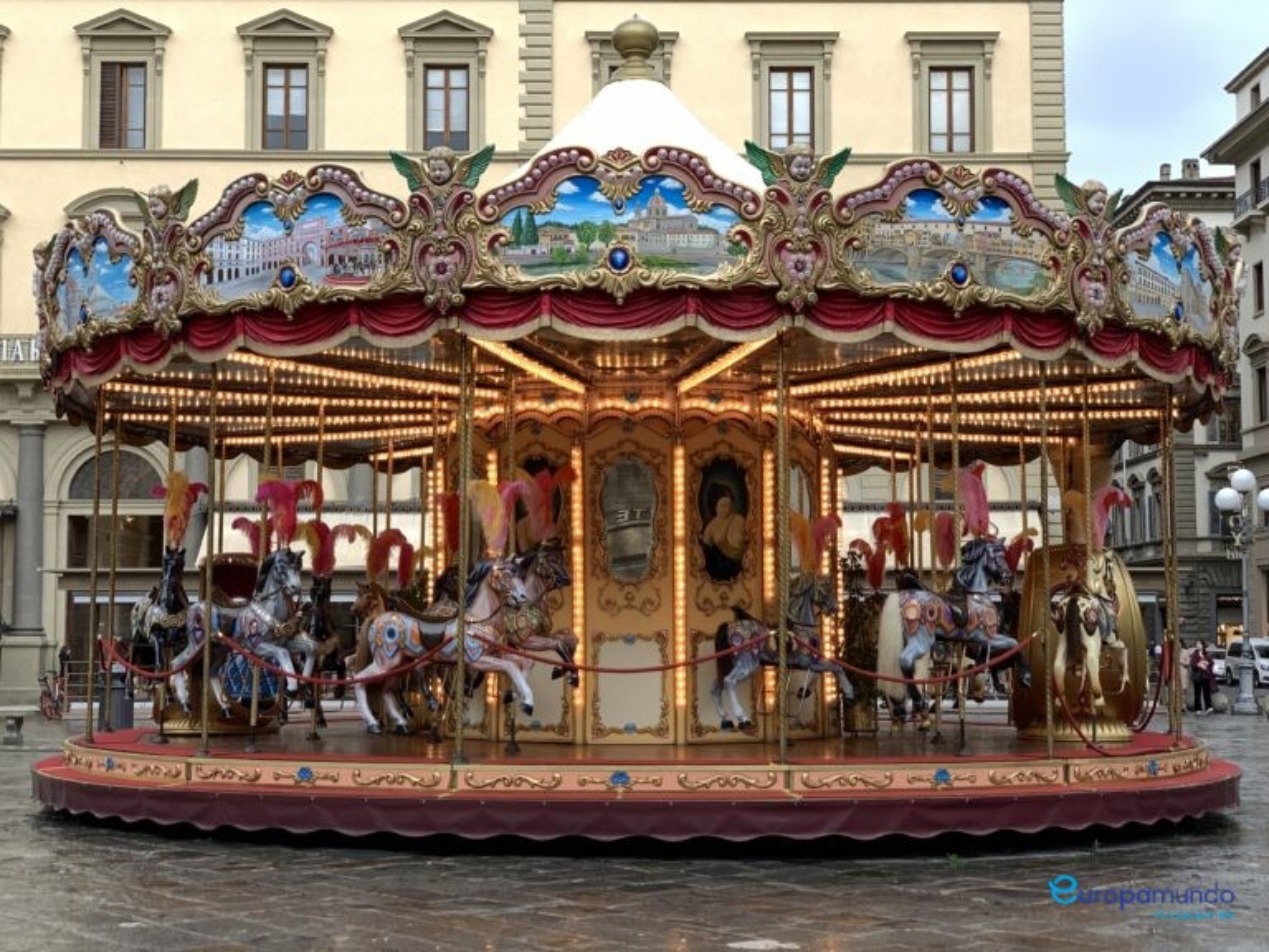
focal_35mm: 52
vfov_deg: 28.0
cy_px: 476
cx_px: 634
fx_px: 1906
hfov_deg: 36.8
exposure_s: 1/122
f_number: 2.4
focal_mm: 6
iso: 32
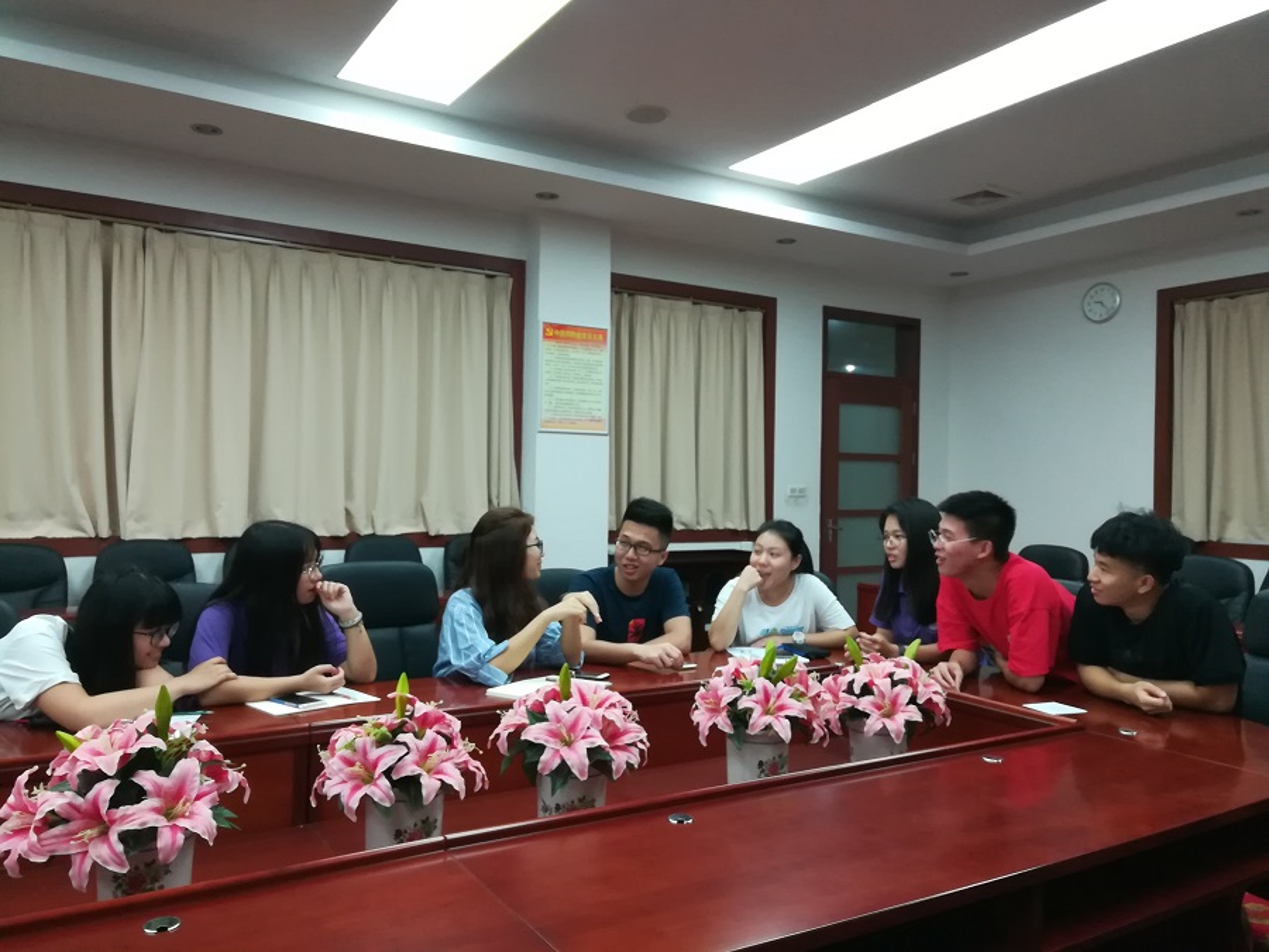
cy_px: 476
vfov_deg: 53.1
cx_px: 634
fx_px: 953
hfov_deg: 67.3
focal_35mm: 26
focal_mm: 3.83
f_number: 2.2
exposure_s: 1/33.3
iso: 320
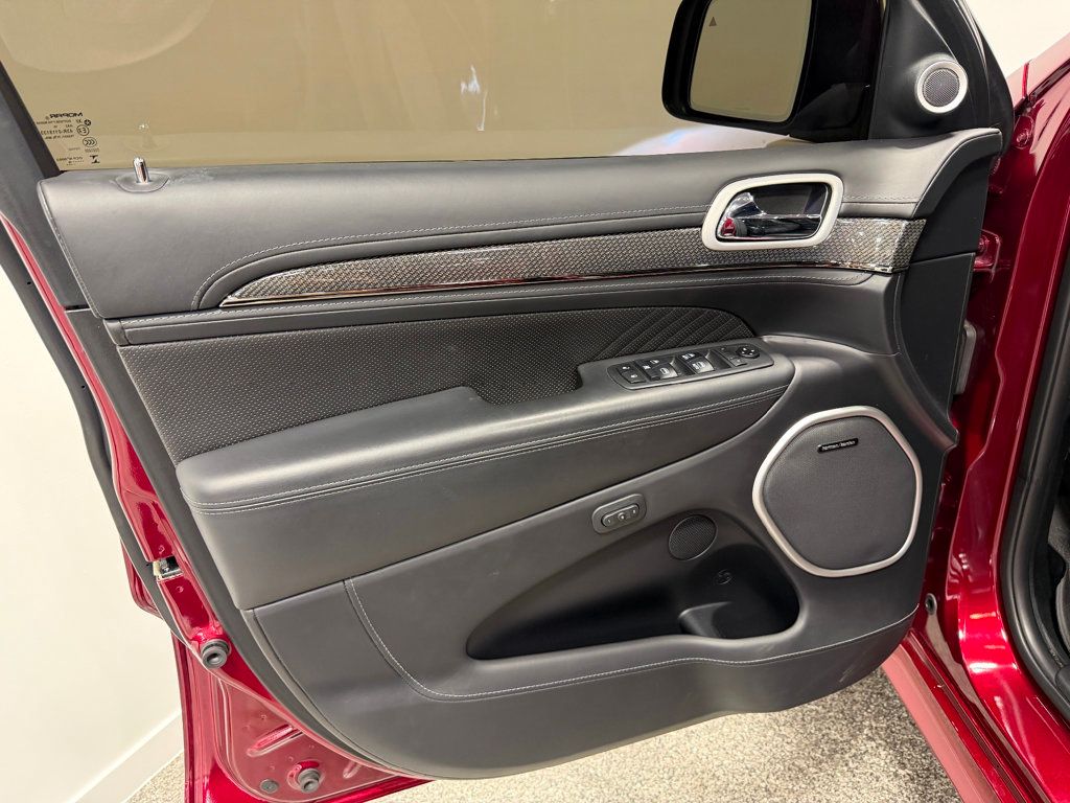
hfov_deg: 71.6
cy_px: 402
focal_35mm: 24
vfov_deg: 56.8
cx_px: 535
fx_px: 742
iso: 250
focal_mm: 6.76
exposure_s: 1/60
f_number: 1.78
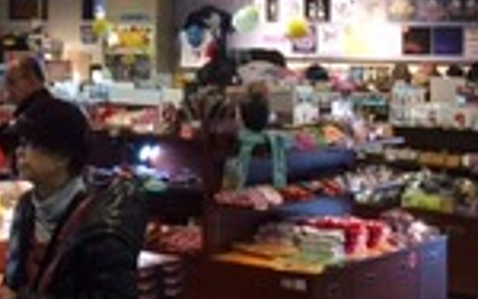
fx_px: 1069
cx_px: 22
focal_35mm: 82
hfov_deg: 24.3
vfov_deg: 15.7
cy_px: 3
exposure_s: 1/30
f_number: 2.2
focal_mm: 4.15
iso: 125
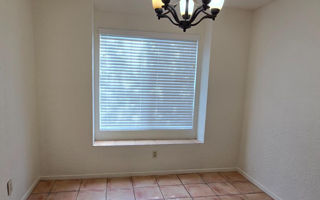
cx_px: 159
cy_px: 112
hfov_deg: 77.2
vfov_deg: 52.9
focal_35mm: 23
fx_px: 201
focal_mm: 2.2
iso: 64
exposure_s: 1/120
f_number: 2.2
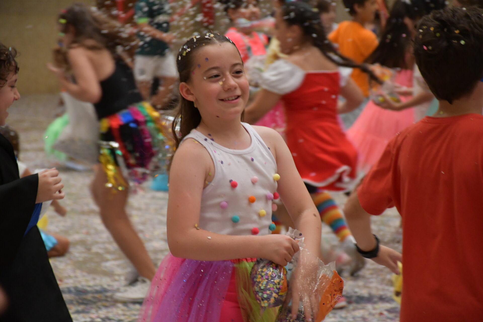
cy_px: 161
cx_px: 242
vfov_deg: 8.2
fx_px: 2254
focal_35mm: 168
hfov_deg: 12.2
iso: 3200
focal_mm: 112
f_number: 5.6
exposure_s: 1/200
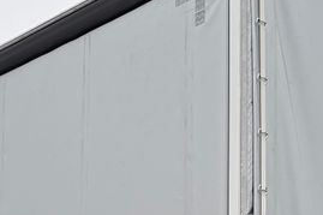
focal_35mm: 103
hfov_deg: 19.8
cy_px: 324
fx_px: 924
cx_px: 106
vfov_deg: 12.6
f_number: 1.6
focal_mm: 5.96
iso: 50
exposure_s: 1/462
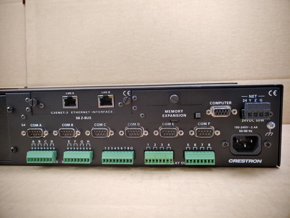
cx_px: 145
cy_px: 109
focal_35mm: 26
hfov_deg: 67.3
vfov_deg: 53.1
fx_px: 218
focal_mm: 4.36
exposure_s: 1/60
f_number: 1.8
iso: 50
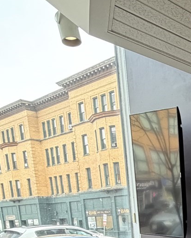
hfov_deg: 23.3
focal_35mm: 54
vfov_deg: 29.7
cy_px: 287
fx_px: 381
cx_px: 277
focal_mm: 2.22
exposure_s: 1/120
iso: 200
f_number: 2.2
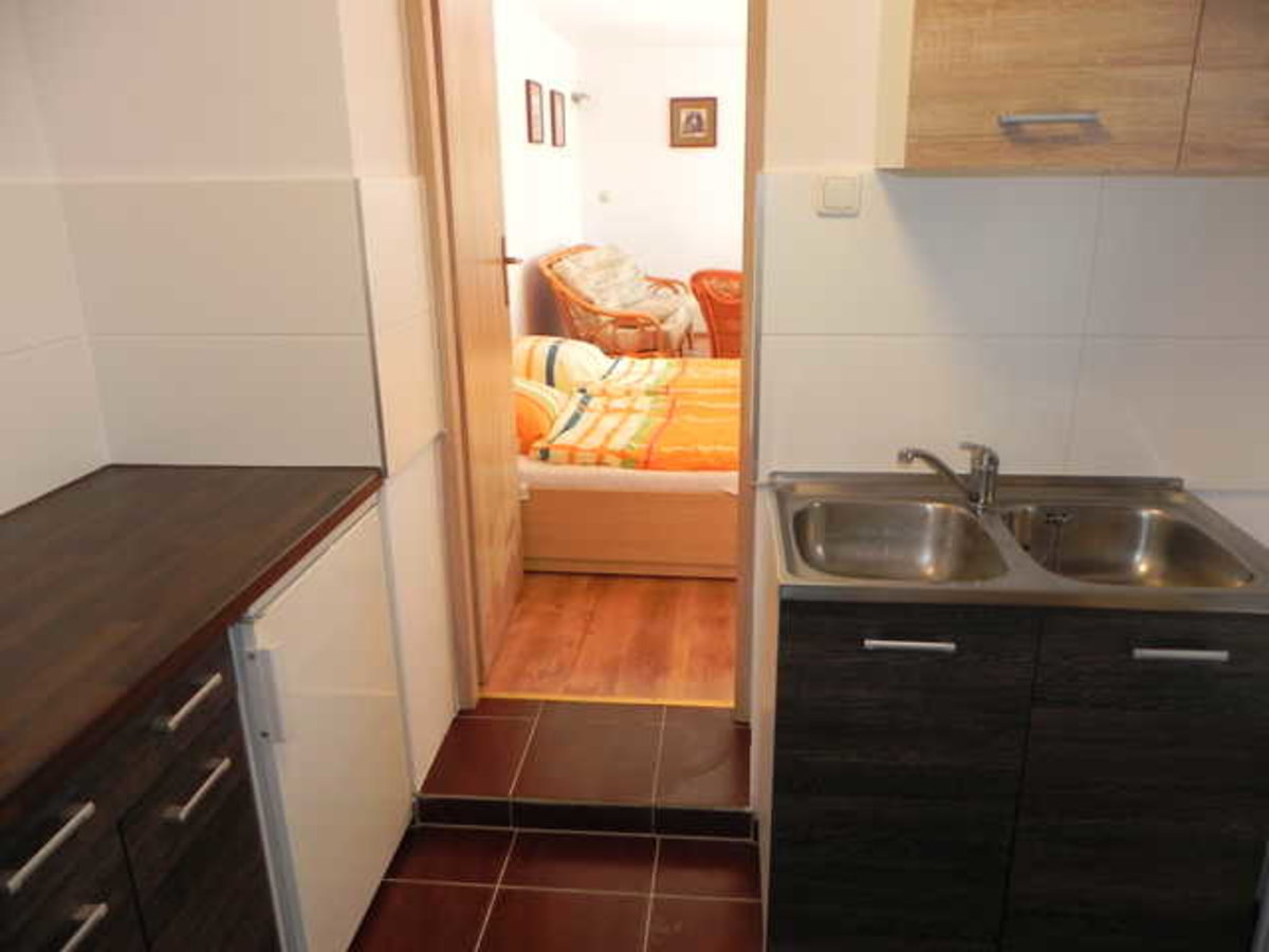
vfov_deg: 53.1
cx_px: 634
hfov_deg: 67.3
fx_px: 953
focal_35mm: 26
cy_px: 476
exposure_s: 1/30
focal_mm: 4.6
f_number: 2.8
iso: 200
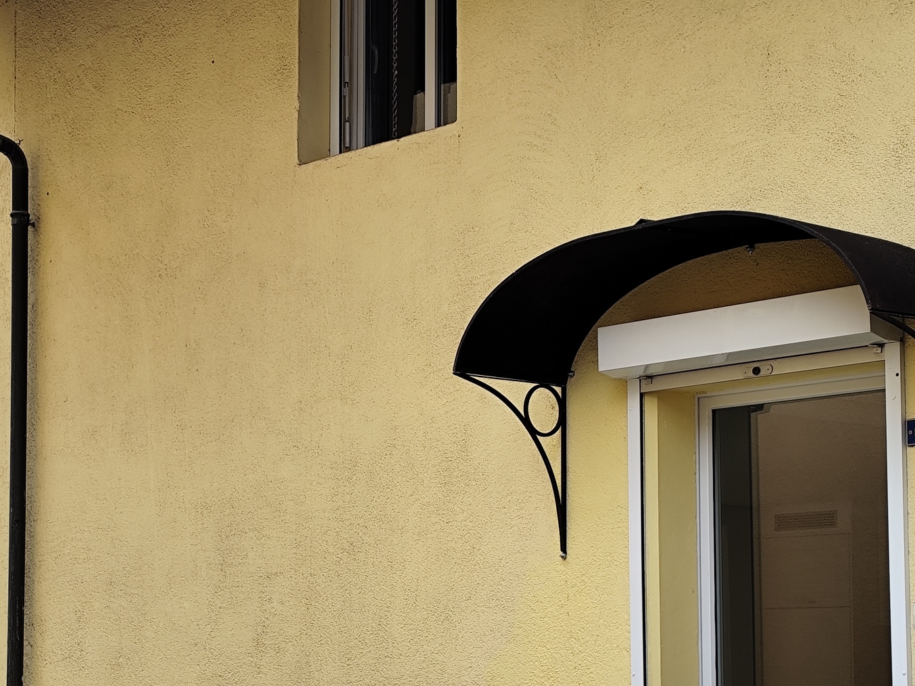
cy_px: 482
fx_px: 2299
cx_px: 217
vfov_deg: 16.9
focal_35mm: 87
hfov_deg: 22.3
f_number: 1.65
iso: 80
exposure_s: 1/100
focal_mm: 6.14
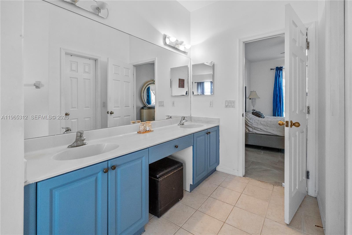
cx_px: 176
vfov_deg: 73.7
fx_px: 156
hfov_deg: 96.7
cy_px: 118
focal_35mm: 16
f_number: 4
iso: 1600
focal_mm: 16
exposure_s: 1/160
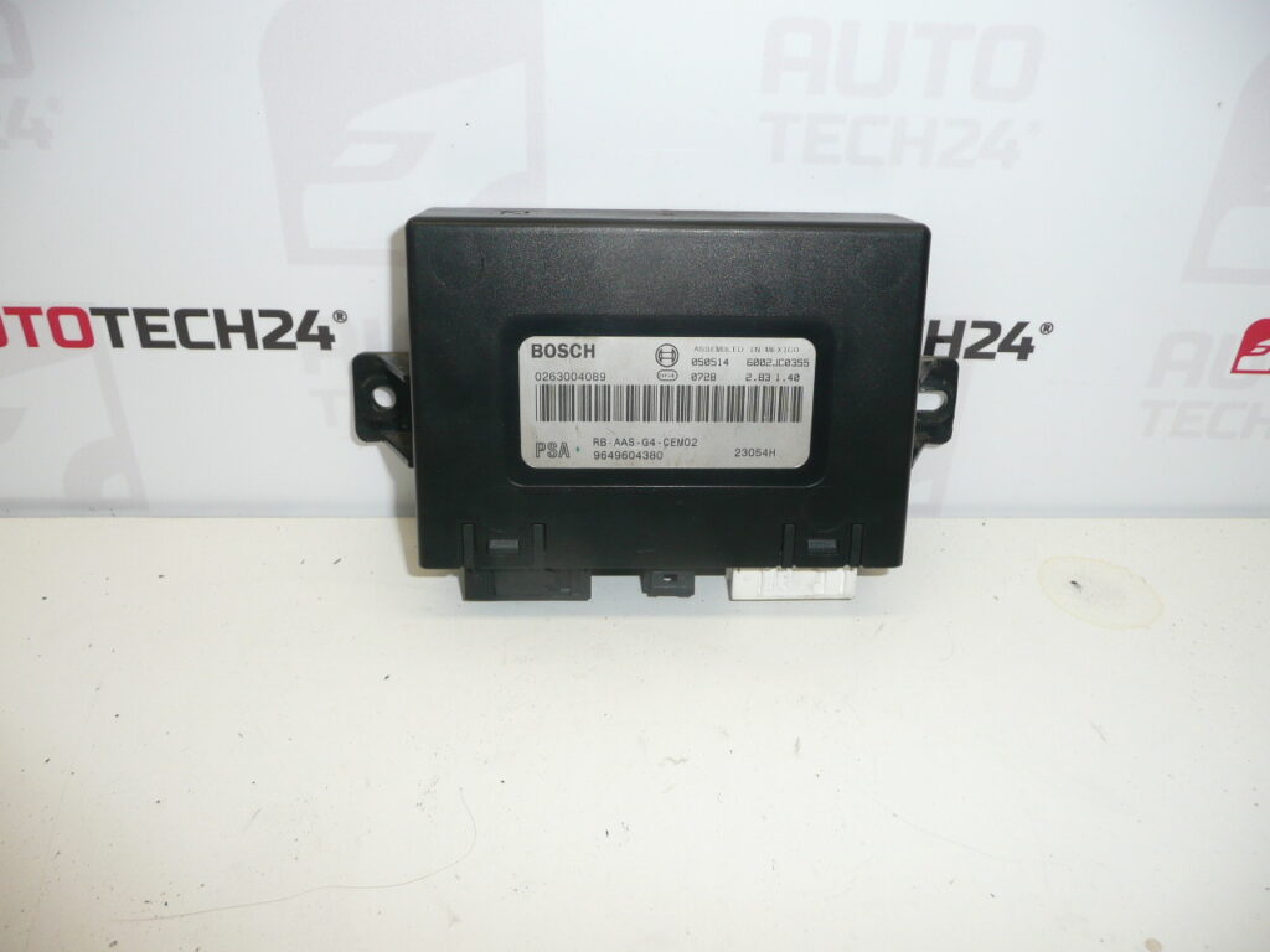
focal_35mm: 28
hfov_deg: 63.4
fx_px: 1027
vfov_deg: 49.7
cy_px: 476
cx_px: 635
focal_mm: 4.6
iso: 100
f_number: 3.3
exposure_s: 1/125
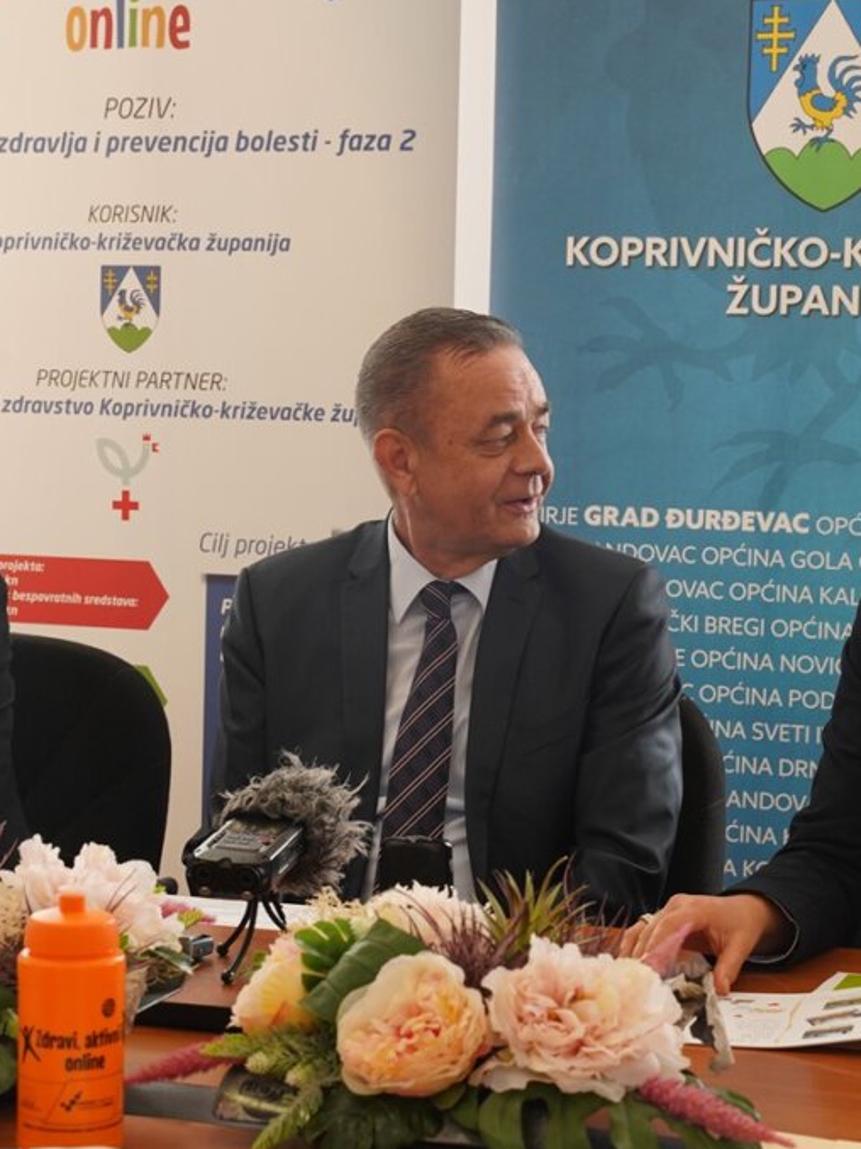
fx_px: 3086
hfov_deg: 15.9
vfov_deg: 21.1
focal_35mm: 93
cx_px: 468
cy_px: 574
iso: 1250
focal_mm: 64
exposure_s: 1/50
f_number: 9
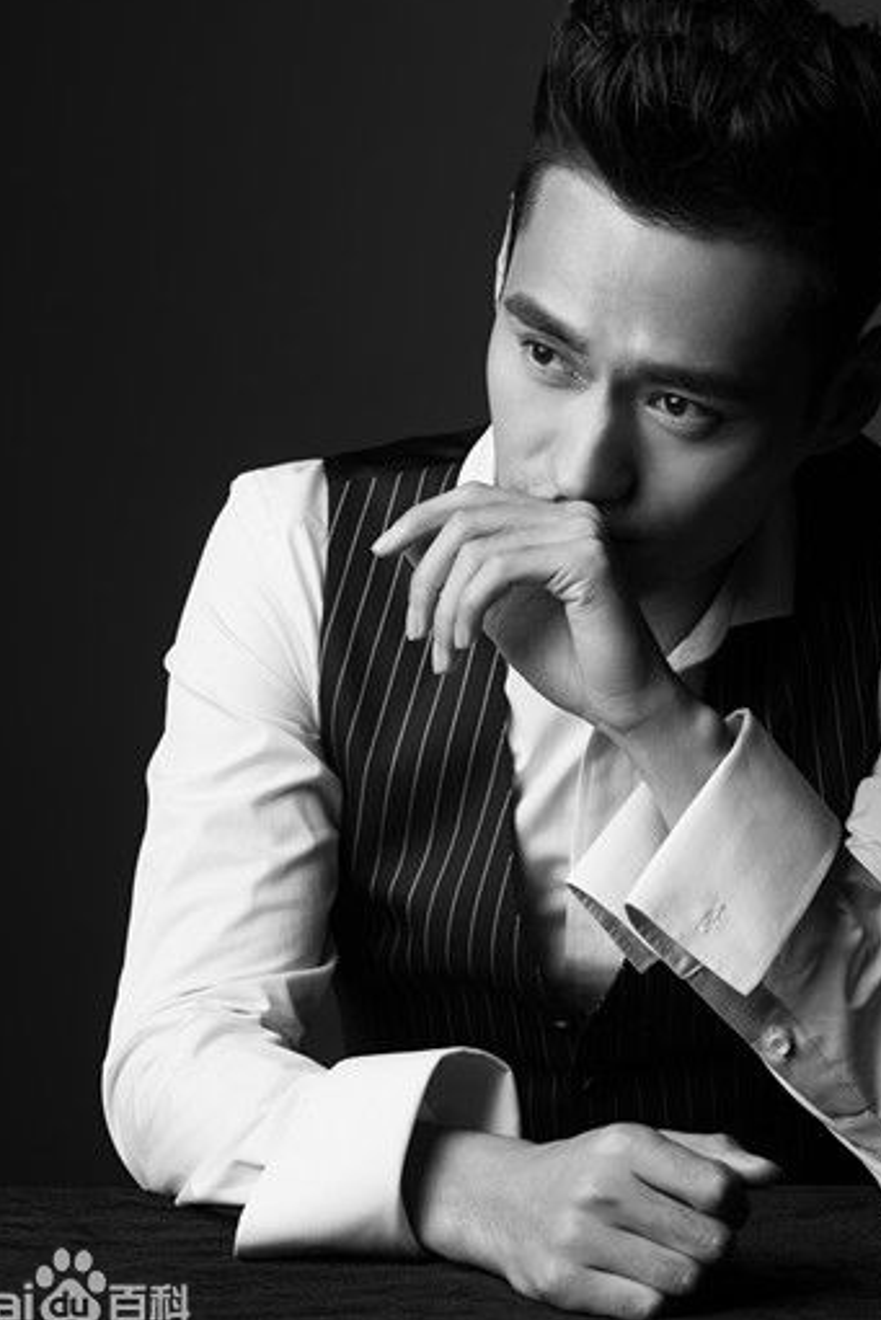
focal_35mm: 133
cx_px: 575
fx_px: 4879
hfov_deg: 10.3
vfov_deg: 15.4
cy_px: 395
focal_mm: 85
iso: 125
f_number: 7.1
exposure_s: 1/125
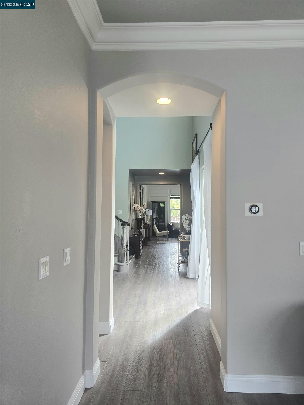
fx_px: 269
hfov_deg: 58.9
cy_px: 202
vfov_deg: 73.9
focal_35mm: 23
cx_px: 152
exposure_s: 1/120
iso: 100
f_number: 1.7
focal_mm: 6.3
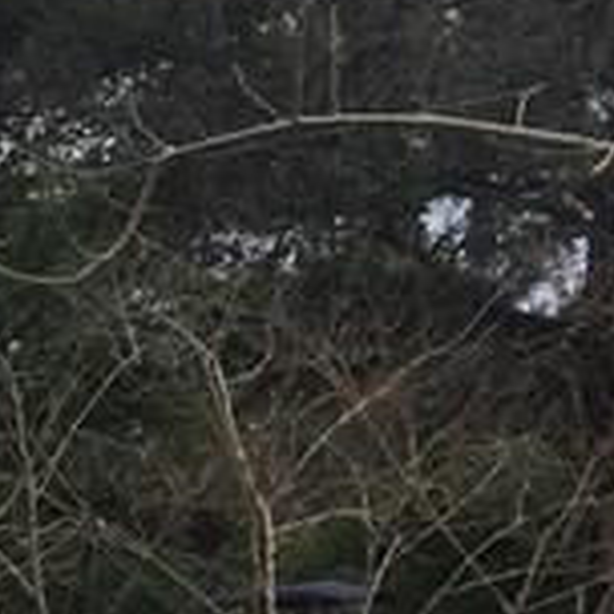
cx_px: -1087
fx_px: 3472
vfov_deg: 9.9
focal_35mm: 173
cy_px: 780
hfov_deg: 8.7
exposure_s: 1/694
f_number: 2.2
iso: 32
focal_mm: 4.15
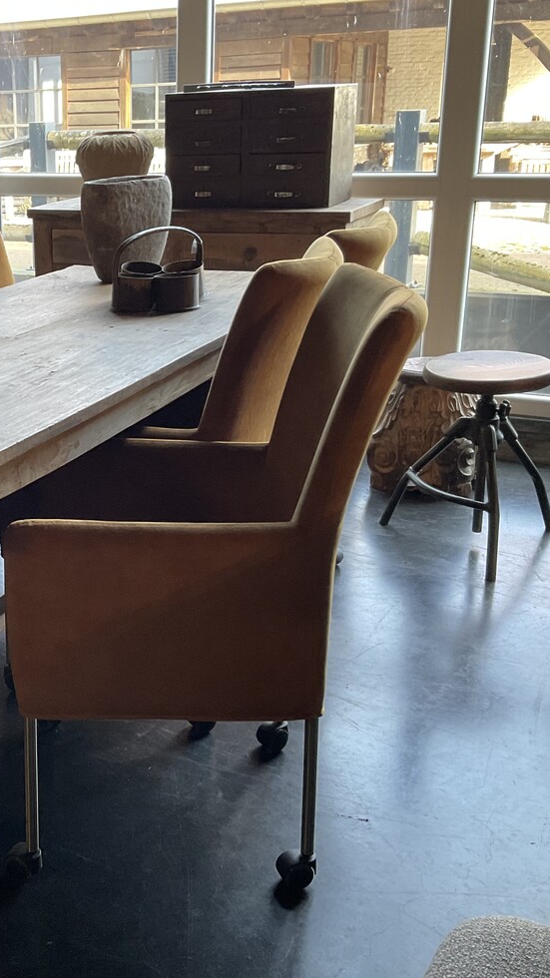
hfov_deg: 26.4
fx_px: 1115
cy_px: 483
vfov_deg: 47.4
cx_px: 18
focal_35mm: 43
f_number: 1.8
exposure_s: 1/50
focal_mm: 3
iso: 64
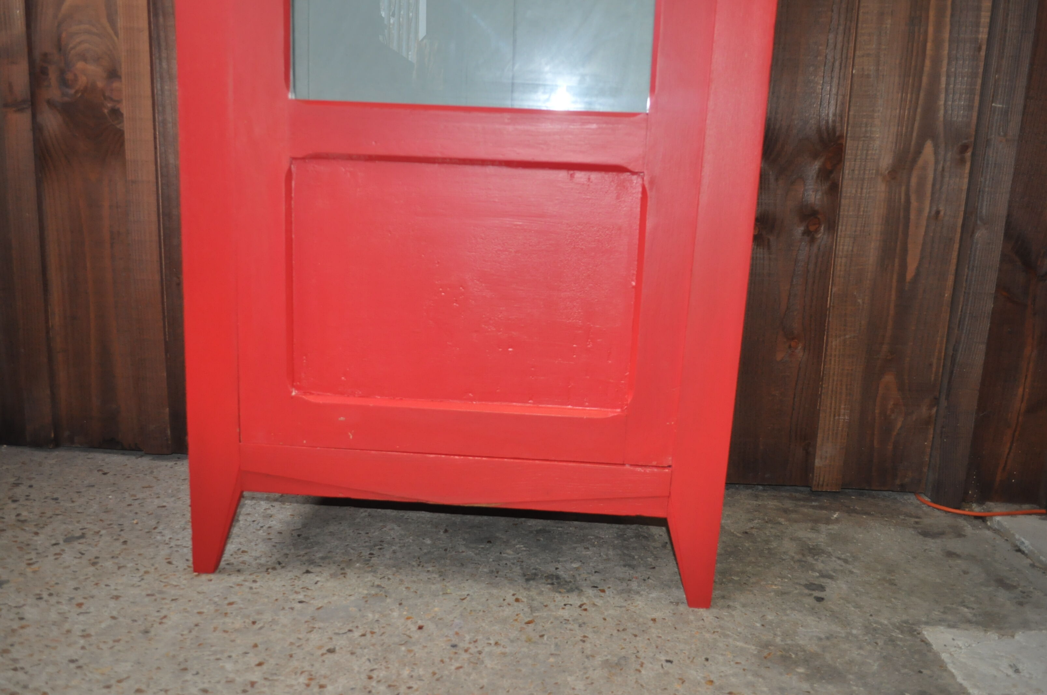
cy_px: 348
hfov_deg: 57.3
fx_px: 959
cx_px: 524
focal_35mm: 33
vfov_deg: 39.9
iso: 800
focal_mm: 22
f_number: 3.8
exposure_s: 1/60
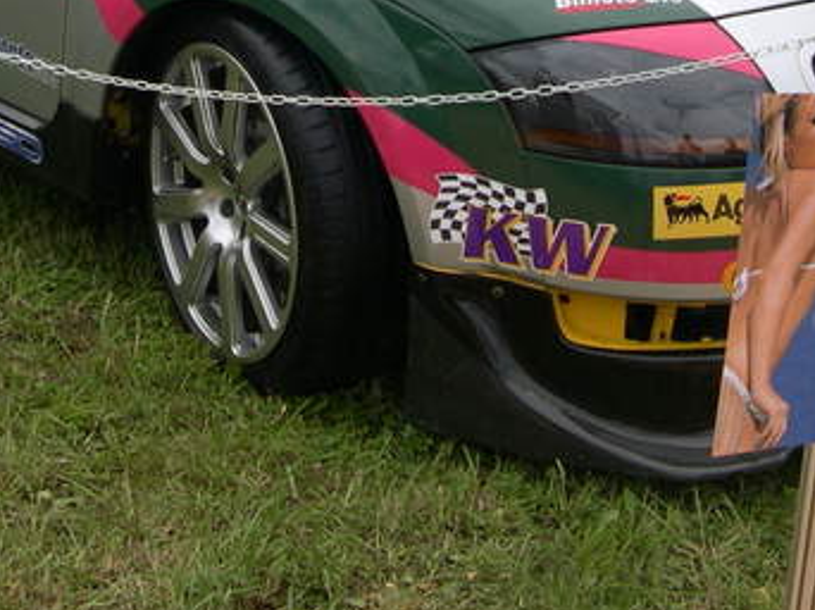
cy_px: -33
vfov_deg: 16.2
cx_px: 324
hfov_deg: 22.0
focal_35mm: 89
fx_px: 2094
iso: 100
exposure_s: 1/164
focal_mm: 8
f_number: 7.6
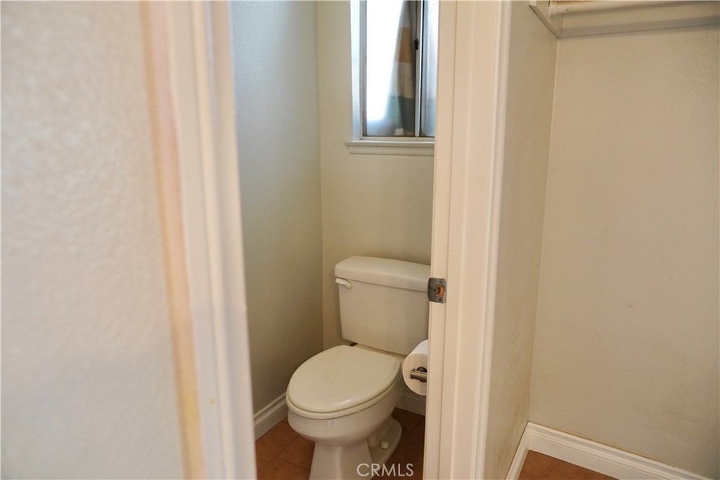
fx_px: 480
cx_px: 360
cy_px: 240
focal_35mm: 24
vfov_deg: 53.1
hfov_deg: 73.7
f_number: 4
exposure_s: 1/125
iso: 1000
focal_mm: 16
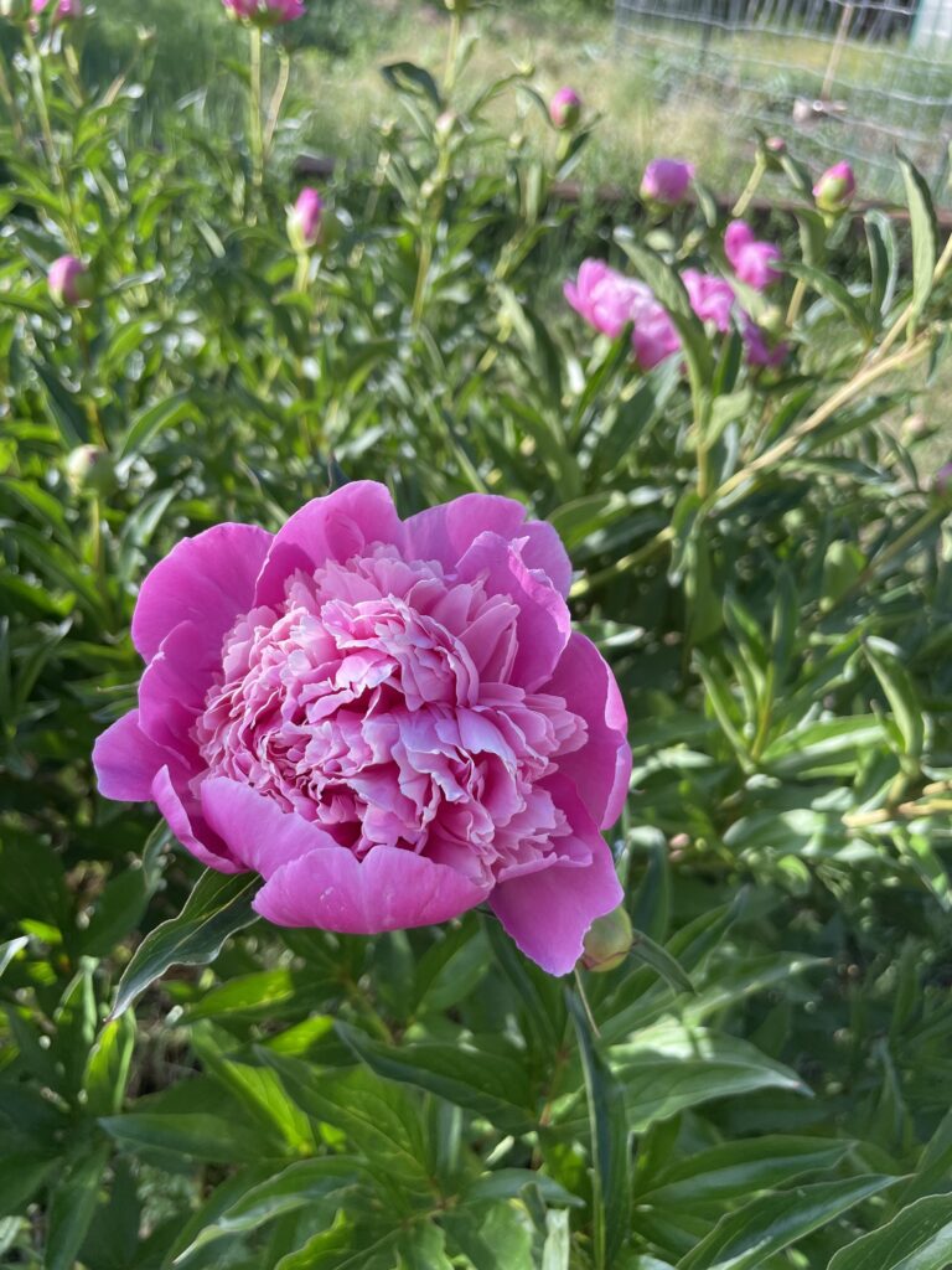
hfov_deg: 53.1
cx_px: 476
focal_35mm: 26
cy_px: 635
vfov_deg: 67.3
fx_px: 953
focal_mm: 4.2
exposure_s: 1/602
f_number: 1.6
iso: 32
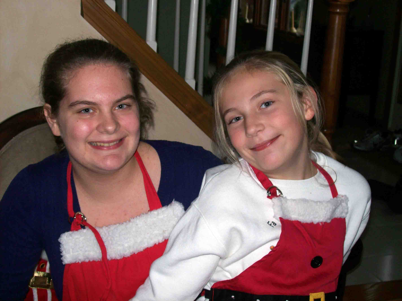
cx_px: 201
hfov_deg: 34.4
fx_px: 650
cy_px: 150
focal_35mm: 56
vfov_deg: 26.1
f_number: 3.4
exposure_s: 1/84.5
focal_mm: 9.4
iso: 80
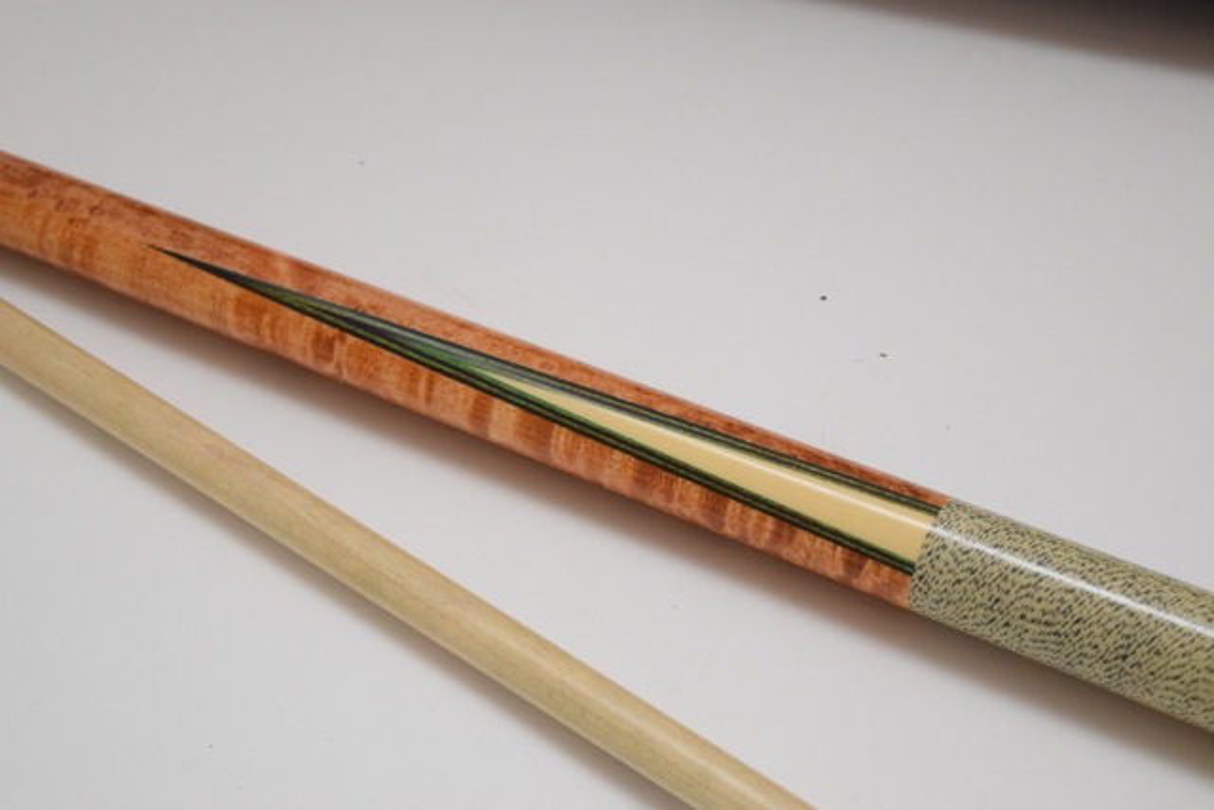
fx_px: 2783
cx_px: 607
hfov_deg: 24.6
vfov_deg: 16.6
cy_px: 405
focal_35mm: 82
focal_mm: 55
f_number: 5.6
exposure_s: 1/125
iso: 3200
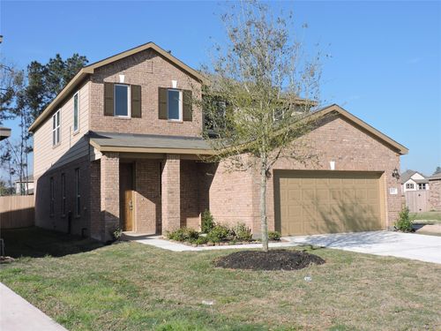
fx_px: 510
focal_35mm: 40
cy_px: 166
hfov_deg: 46.8
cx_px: 220
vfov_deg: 36.0
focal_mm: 7.1
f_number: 3.3
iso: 100
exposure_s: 1/1000
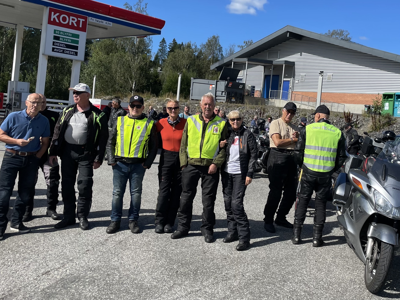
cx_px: 200
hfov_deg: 67.3
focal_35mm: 26
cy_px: 150
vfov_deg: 53.1
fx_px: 300
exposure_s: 1/3610
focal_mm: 4.2
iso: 32
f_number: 1.6
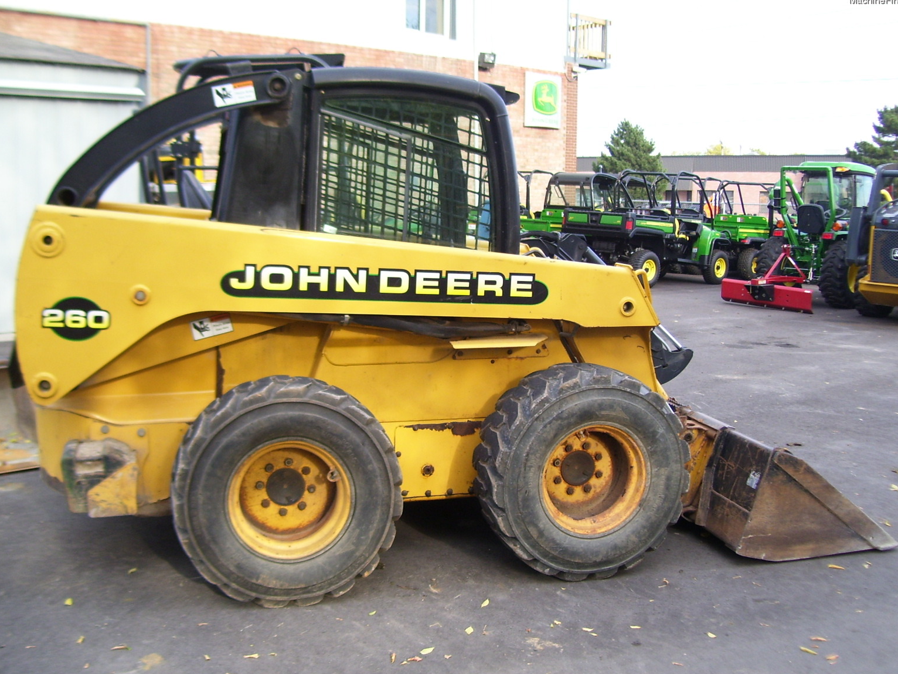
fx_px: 1038
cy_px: 355
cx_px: 446
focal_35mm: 40
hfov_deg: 46.8
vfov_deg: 36.0
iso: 80
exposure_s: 1/250
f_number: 2.7
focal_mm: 6
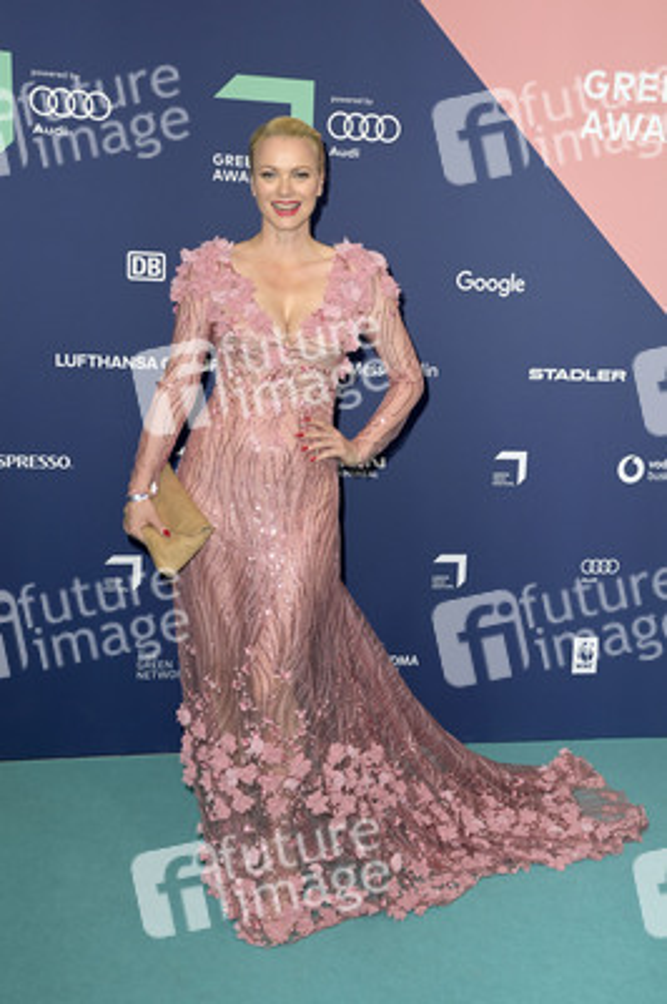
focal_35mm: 46
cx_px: 334
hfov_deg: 29.2
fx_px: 1281
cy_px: 502
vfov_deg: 42.8
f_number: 6.3
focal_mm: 46
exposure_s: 1/250
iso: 800
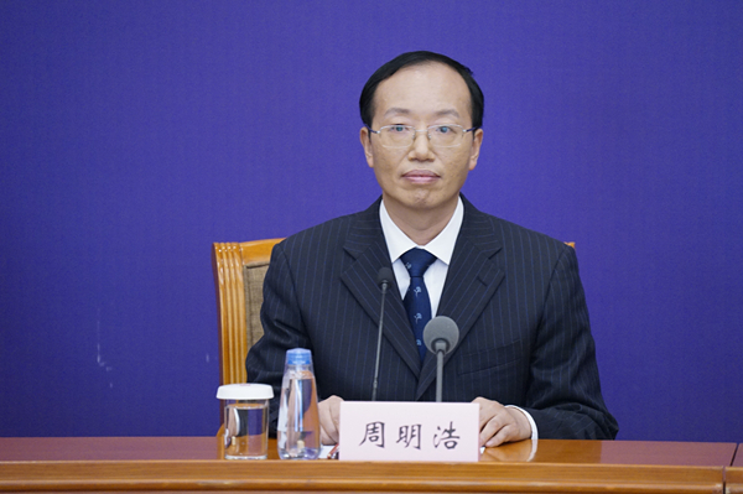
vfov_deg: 2.3
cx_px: 372
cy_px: 247
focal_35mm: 600
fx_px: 12373
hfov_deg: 3.4
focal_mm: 600
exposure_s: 1/125
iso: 6400
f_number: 6.3
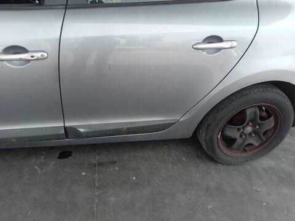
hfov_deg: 69.4
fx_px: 213
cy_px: 110
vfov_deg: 54.9
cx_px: 148
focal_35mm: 25
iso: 116
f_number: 2
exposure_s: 1/350
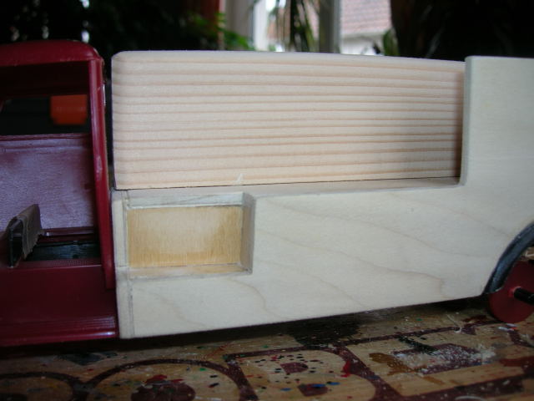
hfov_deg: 54.0
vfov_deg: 41.8
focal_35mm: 34
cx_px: 267
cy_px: 200
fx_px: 524
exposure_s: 1/30
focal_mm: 5.7
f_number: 2.9
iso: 50
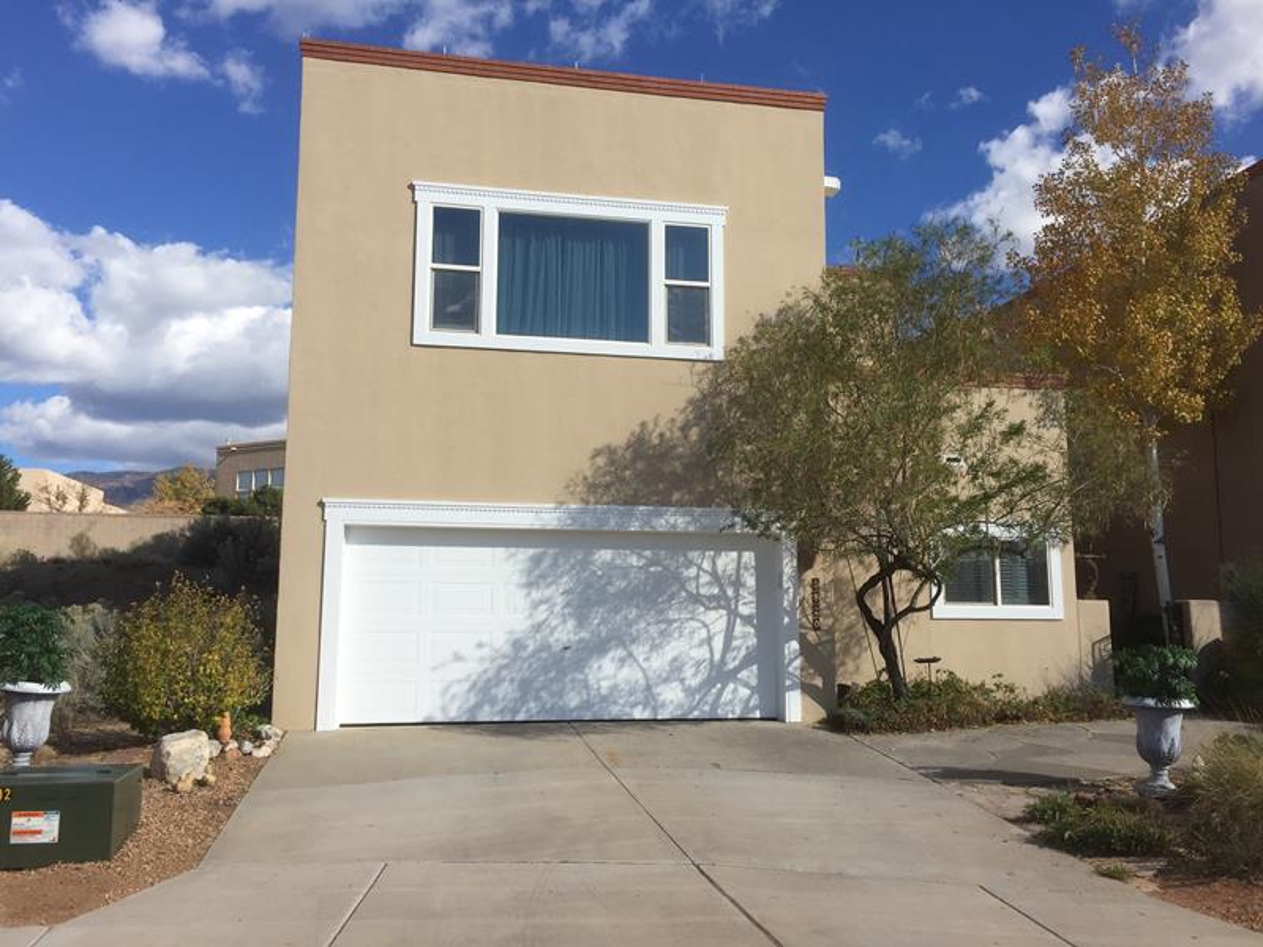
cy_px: 474
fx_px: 1058
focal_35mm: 29
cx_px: 632
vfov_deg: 48.2
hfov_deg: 61.7
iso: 32
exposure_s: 1/2639
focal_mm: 4.15
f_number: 2.2
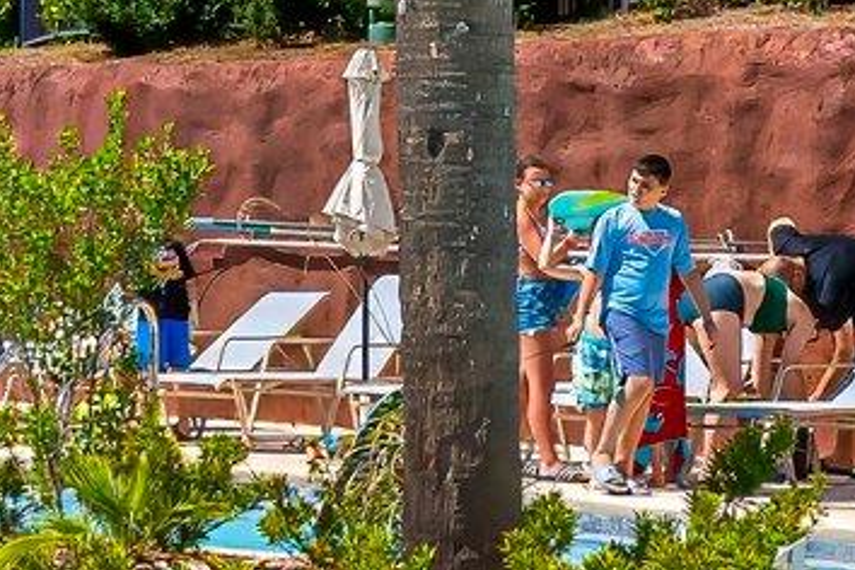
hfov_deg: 9.5
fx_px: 4940
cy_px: 289
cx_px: -592
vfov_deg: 6.6
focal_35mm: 208
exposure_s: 1/800
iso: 400
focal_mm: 24
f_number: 8
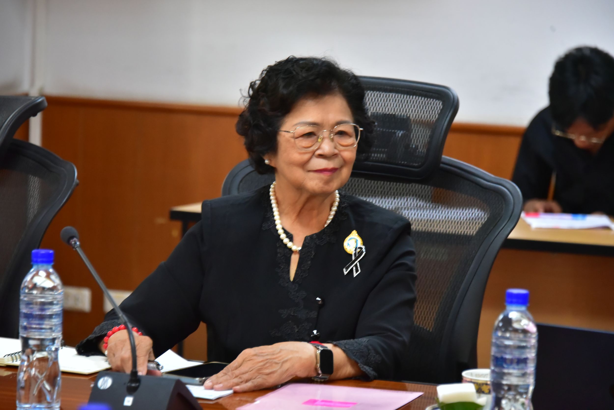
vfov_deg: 7.6
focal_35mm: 180
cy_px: 205
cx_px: 307
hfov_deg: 11.4
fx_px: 3071
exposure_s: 1/160
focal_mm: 180
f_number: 6.3
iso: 6400
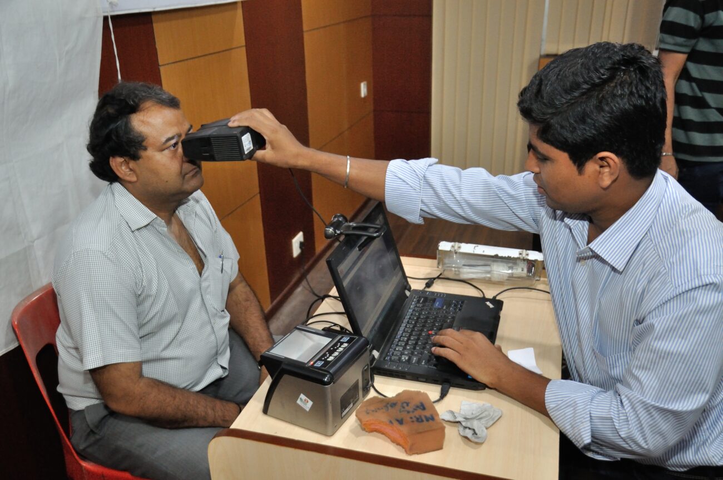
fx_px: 602
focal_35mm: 30
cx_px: 362
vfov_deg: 43.5
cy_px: 240
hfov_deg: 62.0
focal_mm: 20
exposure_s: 1/60
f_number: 4
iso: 1600
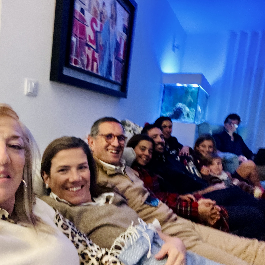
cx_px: 115
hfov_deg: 57.1
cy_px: 135
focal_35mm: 28
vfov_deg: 57.3
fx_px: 243
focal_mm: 2.71
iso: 1000
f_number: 2.2
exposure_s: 1/17
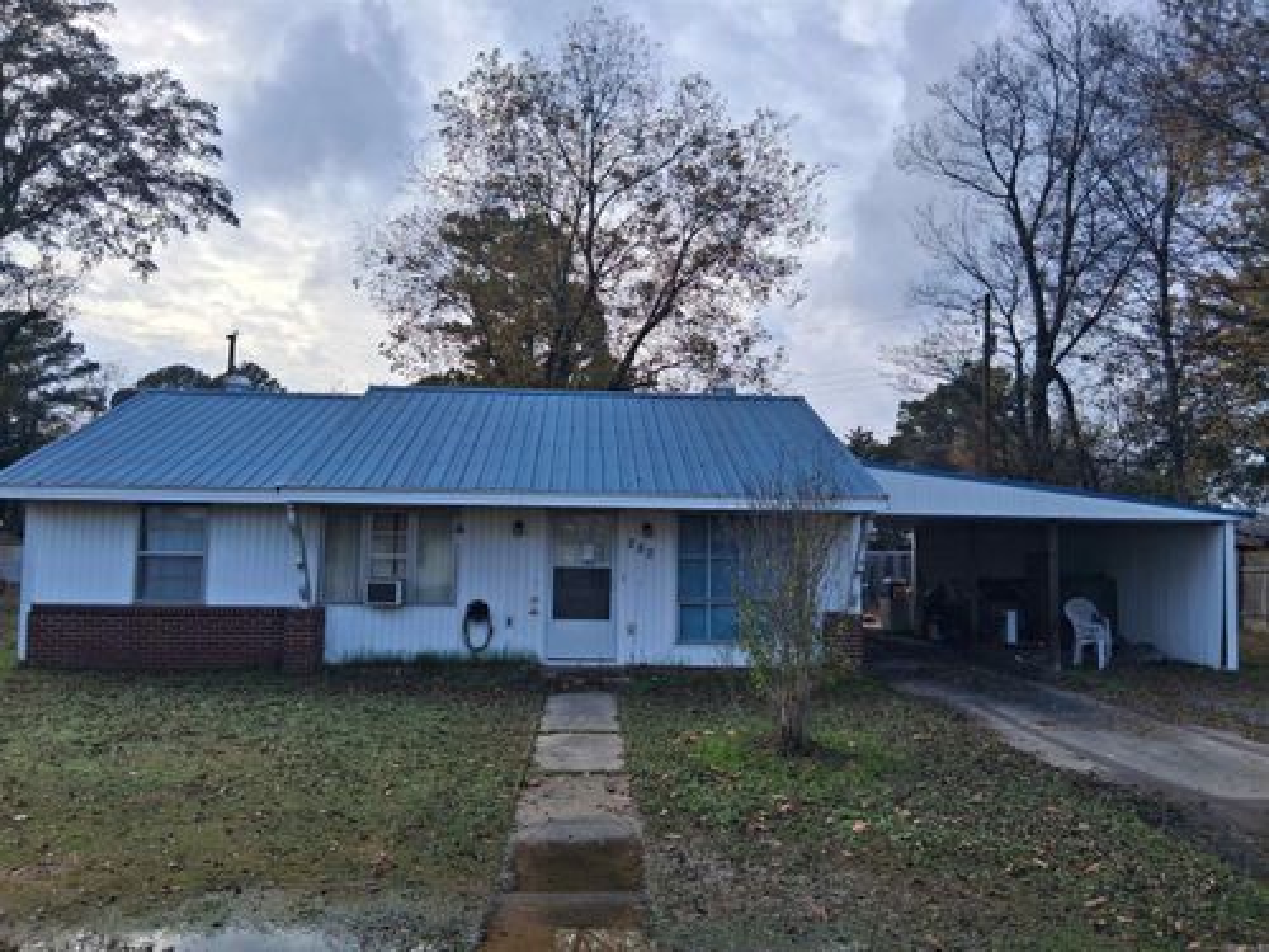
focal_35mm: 26
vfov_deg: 53.1
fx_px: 953
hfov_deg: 67.3
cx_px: 634
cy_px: 476
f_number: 1.8
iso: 25
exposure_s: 1/512
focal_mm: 3.98
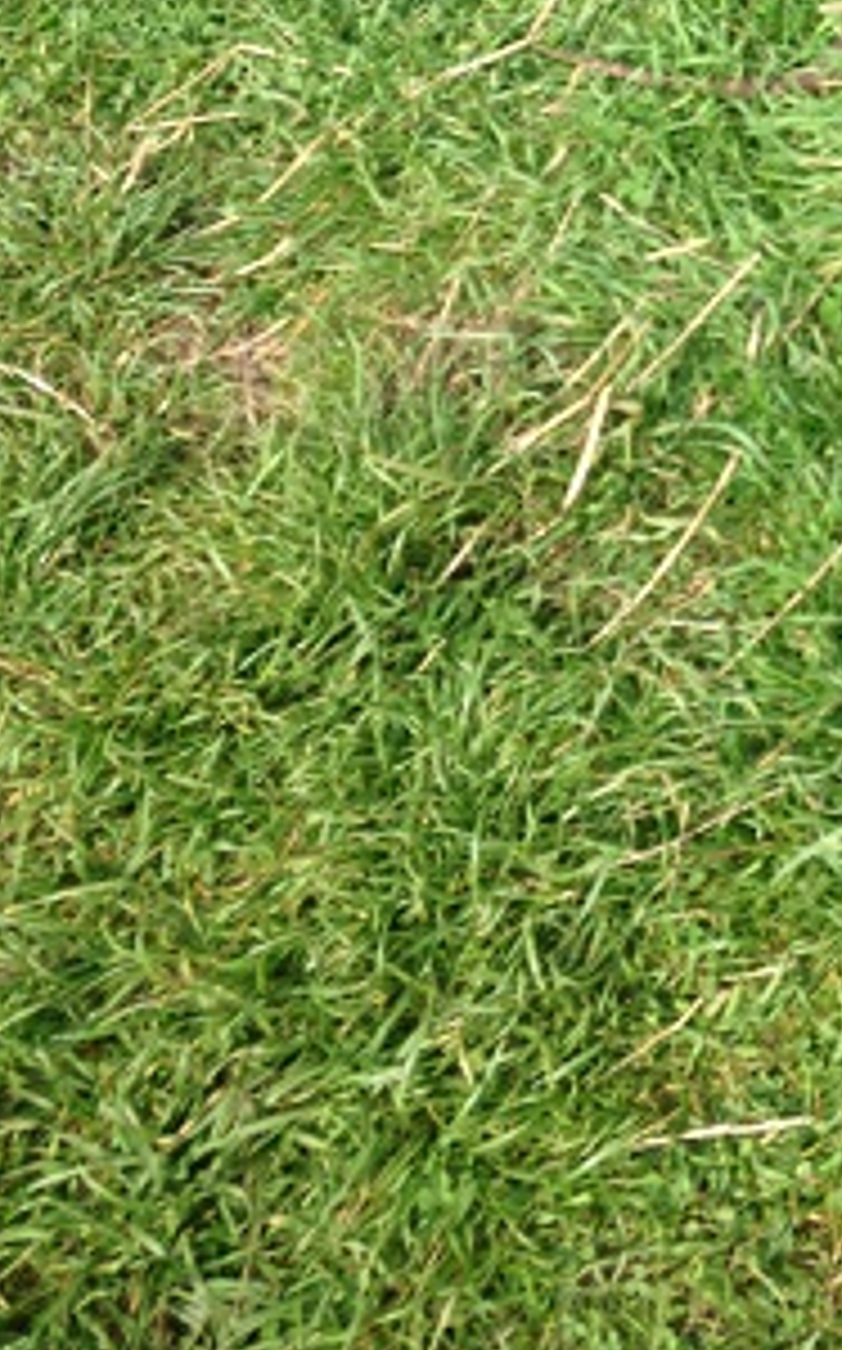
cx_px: 865
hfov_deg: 18.1
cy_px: 112
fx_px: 2575
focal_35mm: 70
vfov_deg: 28.2
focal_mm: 4.12
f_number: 2.4
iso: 50
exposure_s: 1/467
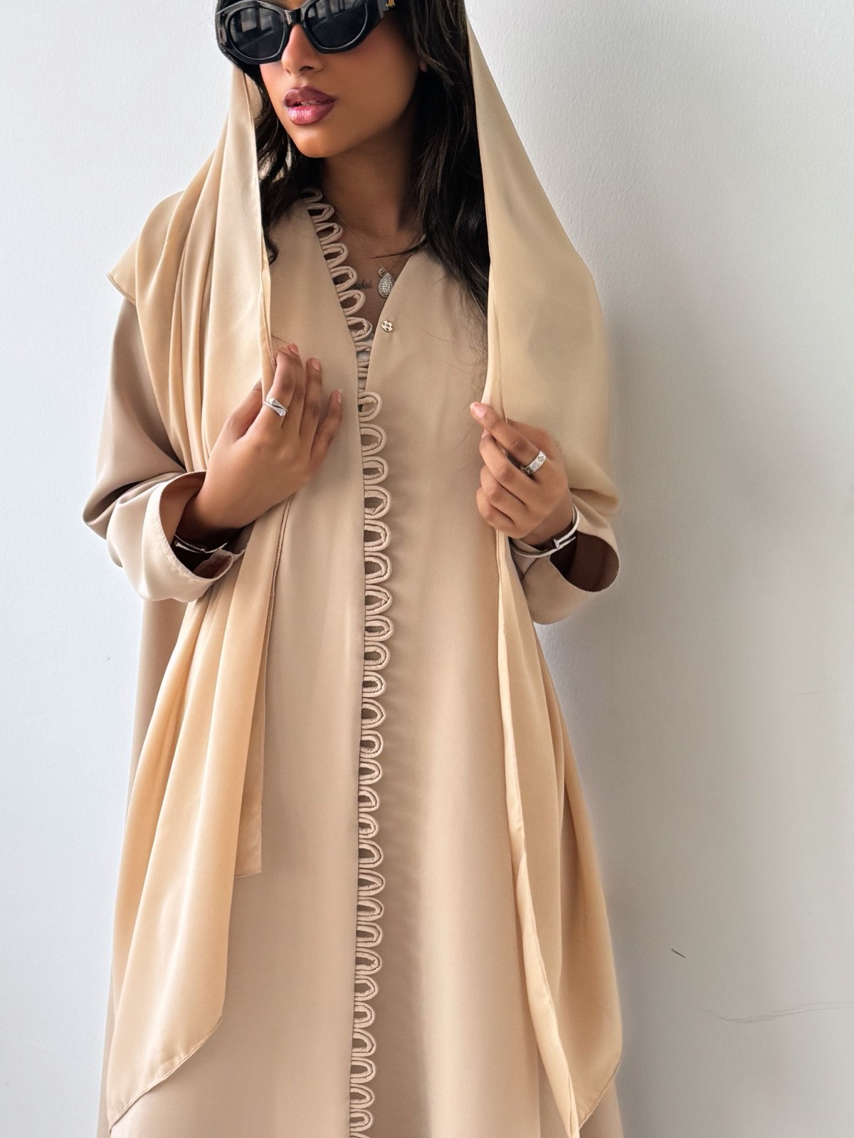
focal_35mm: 41
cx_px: 427
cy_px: 569
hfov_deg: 35.1
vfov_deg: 45.8
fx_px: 1349
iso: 80
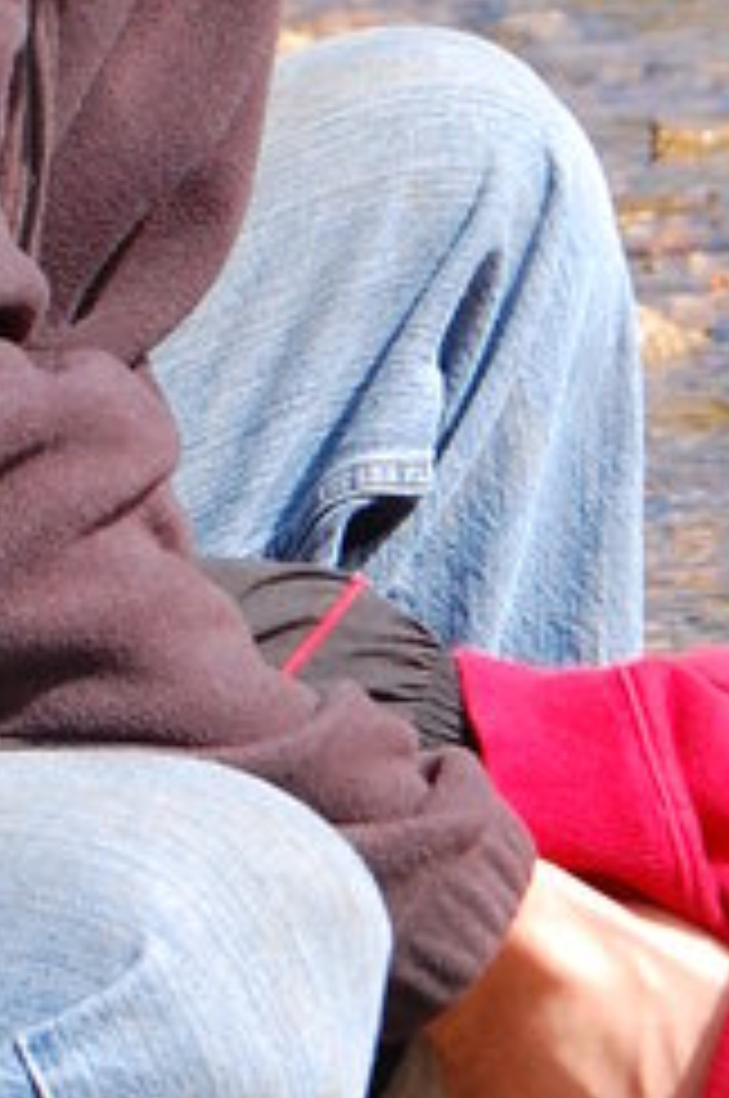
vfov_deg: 6.0
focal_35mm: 346
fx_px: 10542
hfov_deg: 4.0
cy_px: 598
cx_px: 515
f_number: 10
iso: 400
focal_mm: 55
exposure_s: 1/400
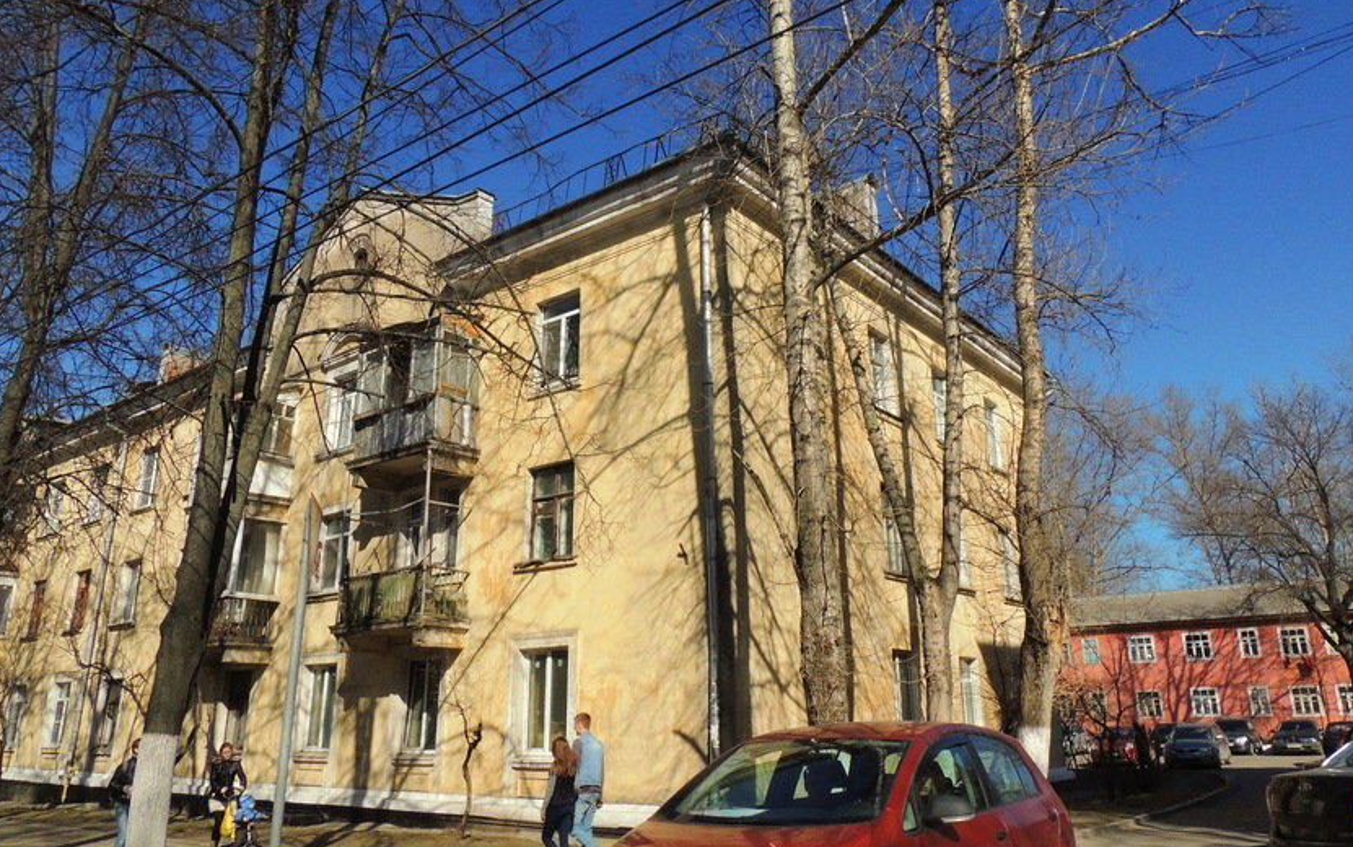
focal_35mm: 26
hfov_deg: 70.4
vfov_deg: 47.6
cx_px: 682
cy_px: 406
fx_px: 959
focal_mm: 4.3
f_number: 6.6
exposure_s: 1/1250
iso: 400
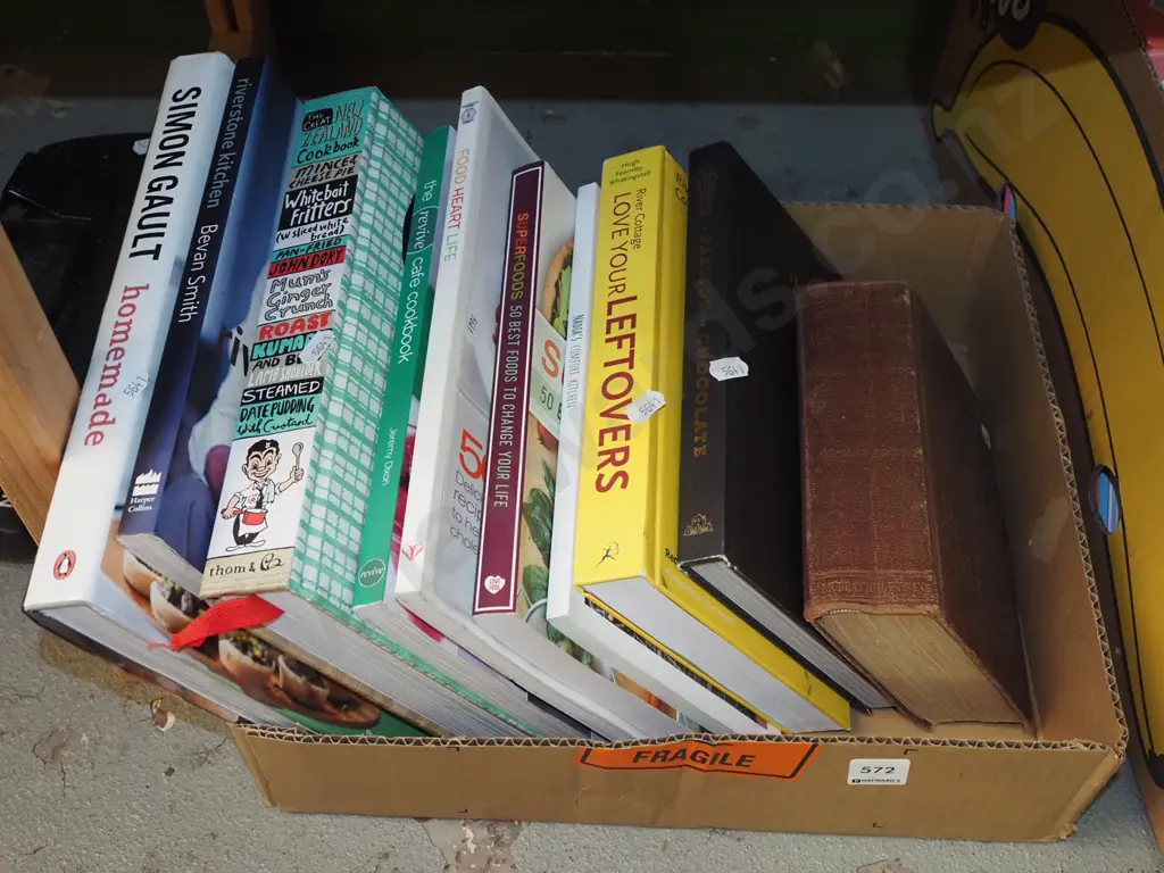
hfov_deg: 44.8
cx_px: 582
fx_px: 1412
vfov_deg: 34.3
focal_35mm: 42
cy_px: 436
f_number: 5.6
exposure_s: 1/160
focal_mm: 21
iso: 3200
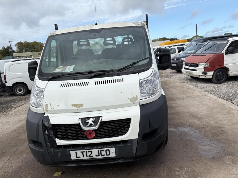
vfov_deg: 53.1
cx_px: 119
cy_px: 89
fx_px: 179
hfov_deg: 67.3
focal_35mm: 26
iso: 50
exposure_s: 1/2075
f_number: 1.6
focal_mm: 5.96
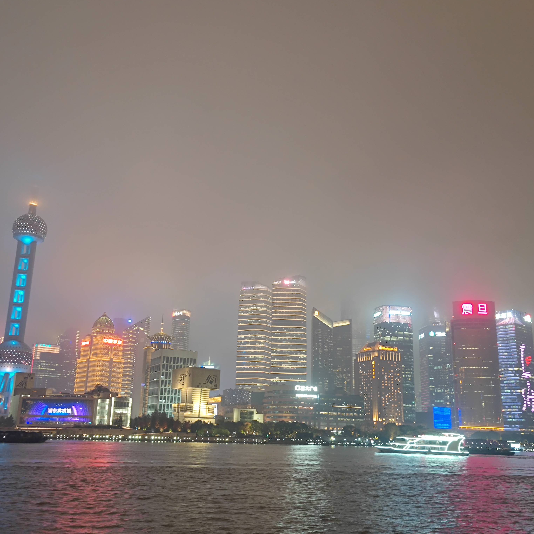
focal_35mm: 45
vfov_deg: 37.6
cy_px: 266
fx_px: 785
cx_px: 262
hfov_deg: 37.6
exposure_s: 1/25
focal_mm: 7.59
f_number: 1.95
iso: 302
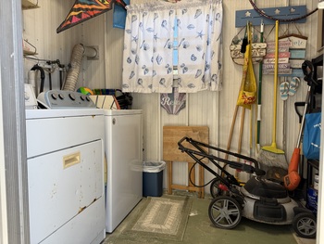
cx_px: 162
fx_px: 225
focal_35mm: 24
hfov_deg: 71.6
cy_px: 122
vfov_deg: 56.9
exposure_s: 1/172
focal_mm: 6.76
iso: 64
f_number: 1.78
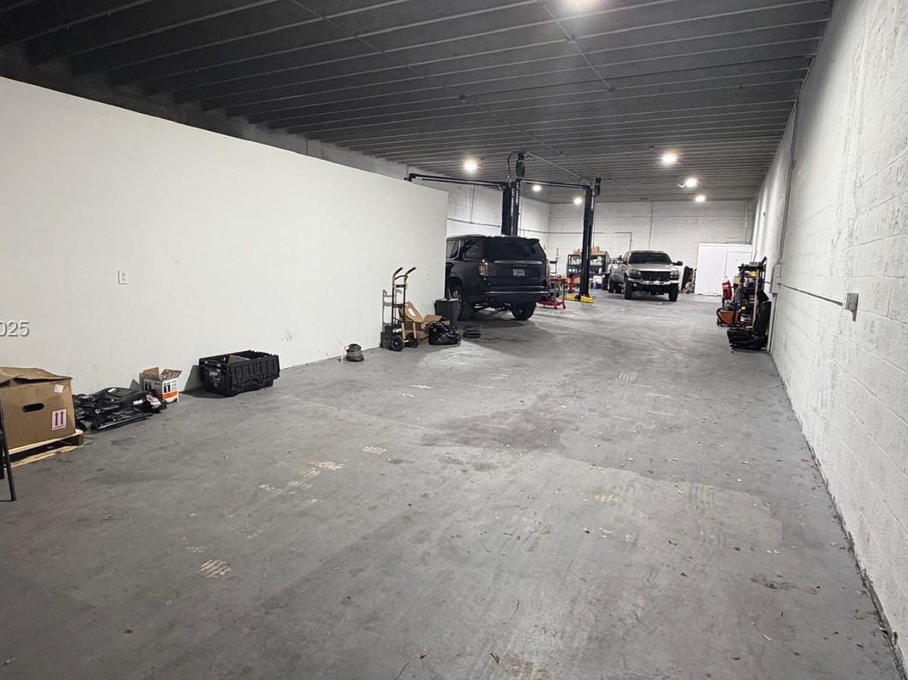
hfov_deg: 79.0
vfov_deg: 63.4
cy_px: 330
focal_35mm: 21
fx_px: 551
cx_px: 444
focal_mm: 2.22
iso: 250
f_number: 2.2
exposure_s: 1/60
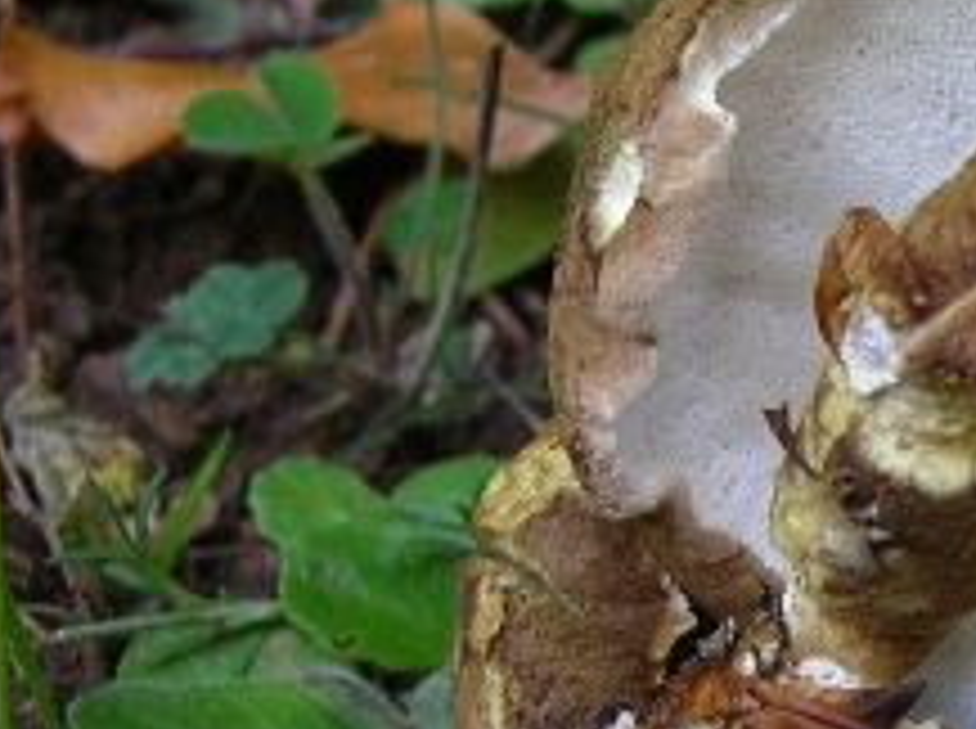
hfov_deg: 12.2
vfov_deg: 9.4
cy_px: 862
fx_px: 4363
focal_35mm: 155
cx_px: 1448
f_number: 2.8
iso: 50
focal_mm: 6.9
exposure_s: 1/38.1
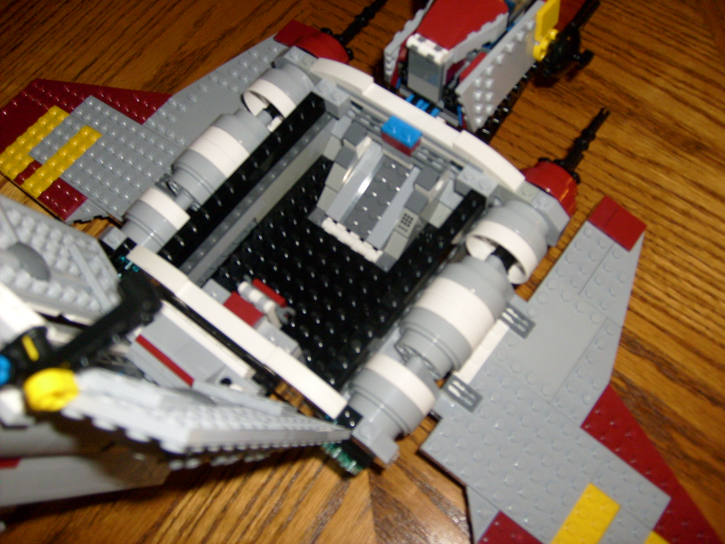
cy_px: 272
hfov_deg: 52.6
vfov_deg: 40.7
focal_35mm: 35
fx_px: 733
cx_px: 362
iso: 100
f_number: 2.8
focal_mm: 5.8
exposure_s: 1/45
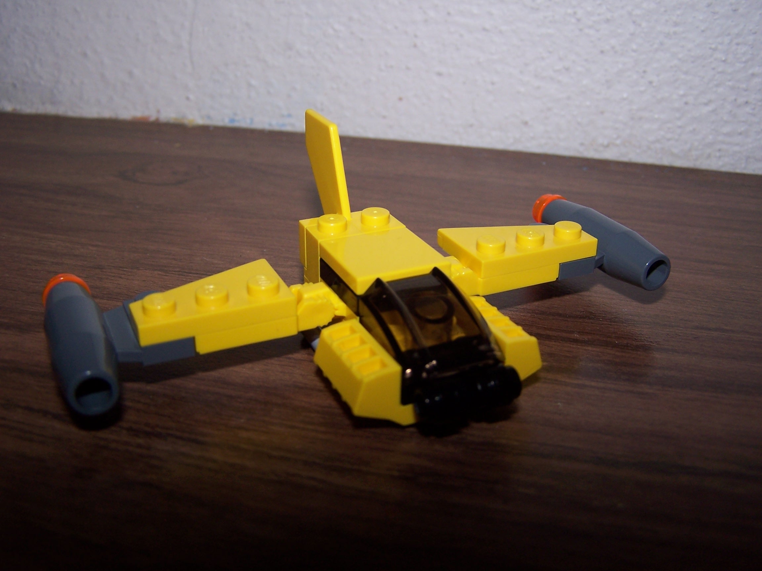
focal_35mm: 38
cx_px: 381
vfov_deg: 37.7
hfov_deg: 49.0
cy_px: 286
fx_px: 836
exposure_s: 1/60
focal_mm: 6.3
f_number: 2.8
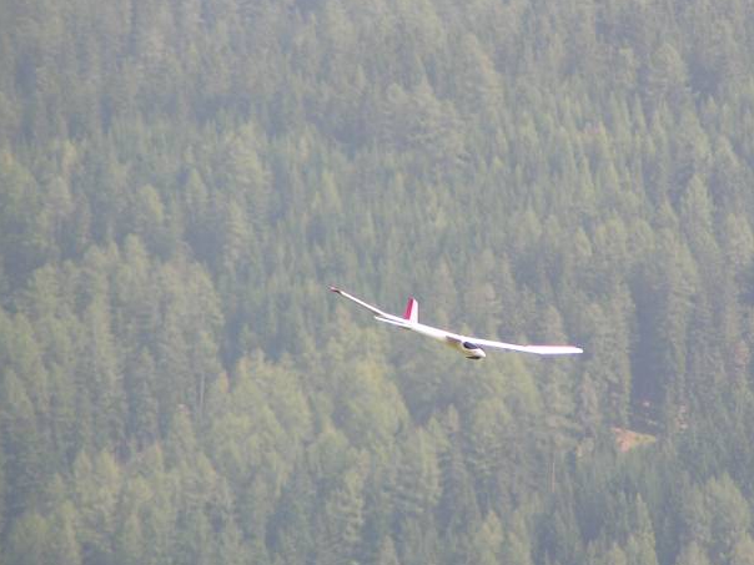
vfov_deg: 3.0
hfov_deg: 3.9
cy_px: 308
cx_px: 476
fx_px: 10956
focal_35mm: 503
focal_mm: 58
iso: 50
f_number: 3.5
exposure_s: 1/400
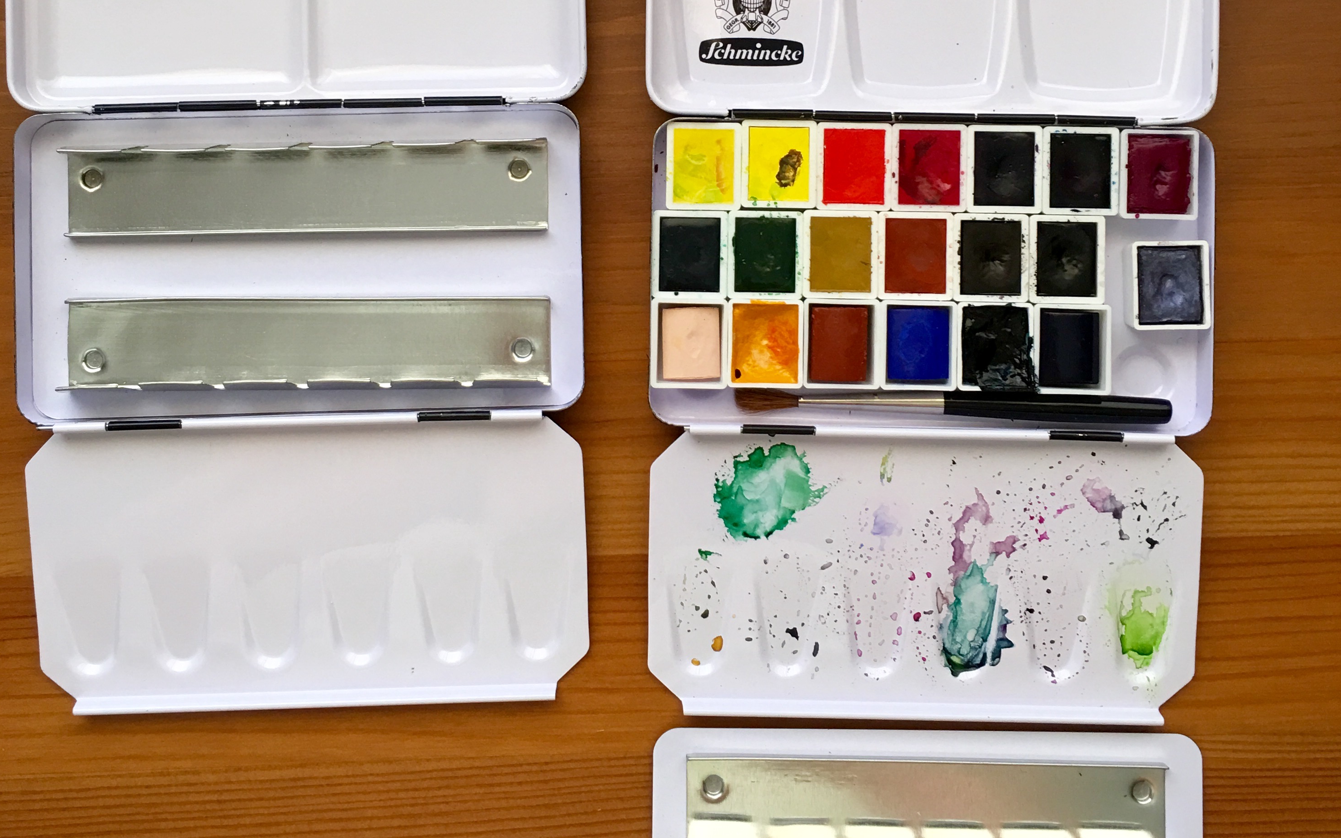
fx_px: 1535
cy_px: 231
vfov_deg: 30.1
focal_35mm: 42
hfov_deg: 47.2
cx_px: 660
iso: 32
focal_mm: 4.15
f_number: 2.2
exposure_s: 1/15
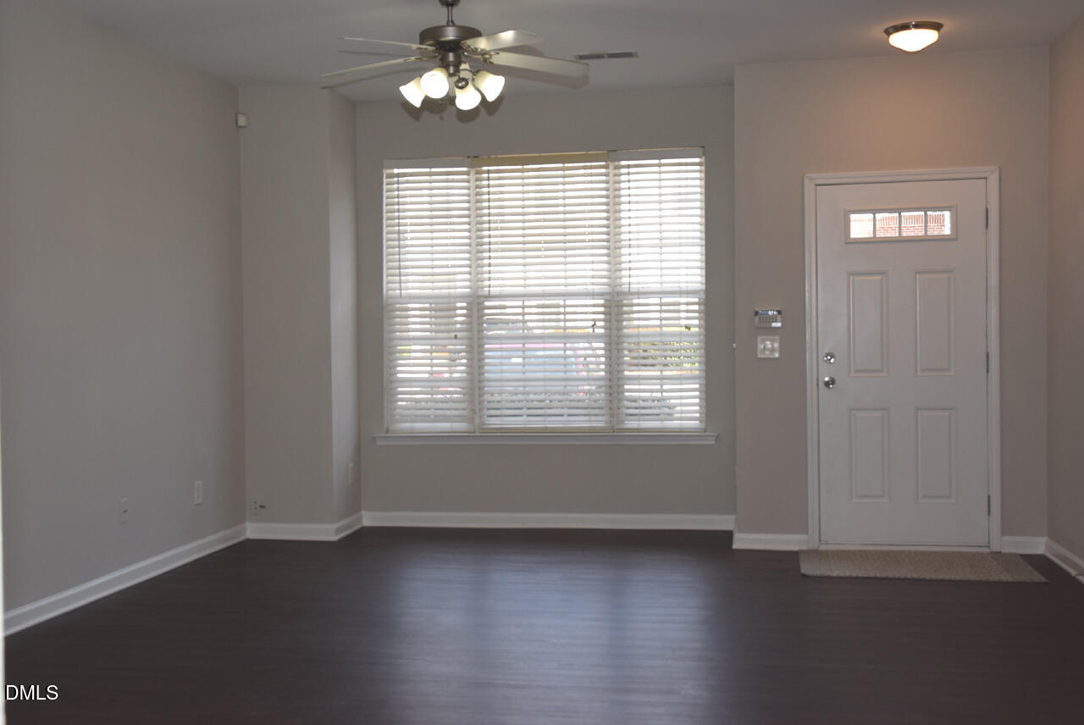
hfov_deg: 49.5
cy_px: 362
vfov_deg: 34.3
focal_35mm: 39
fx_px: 1175
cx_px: 542
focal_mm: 26
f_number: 5.6
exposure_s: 1/125
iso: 400
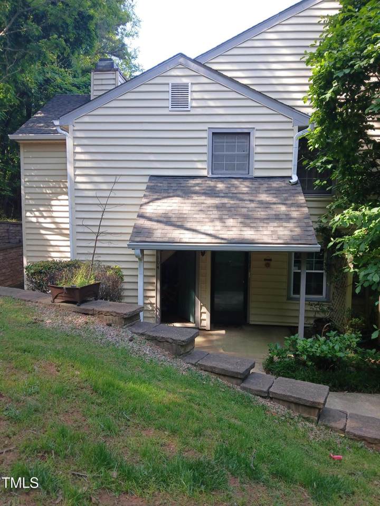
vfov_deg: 67.3
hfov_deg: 53.1
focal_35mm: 26
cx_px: 190
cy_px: 253
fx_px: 381
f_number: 1.8
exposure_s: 1/100
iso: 32
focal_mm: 3.98
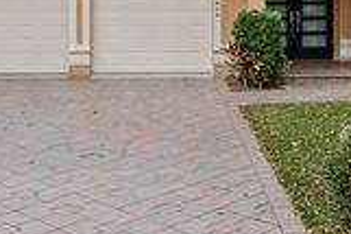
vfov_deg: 20.9
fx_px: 622
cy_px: 38
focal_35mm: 64
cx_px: 185
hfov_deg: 31.5
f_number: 8
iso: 100
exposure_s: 1/100
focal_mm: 20.6
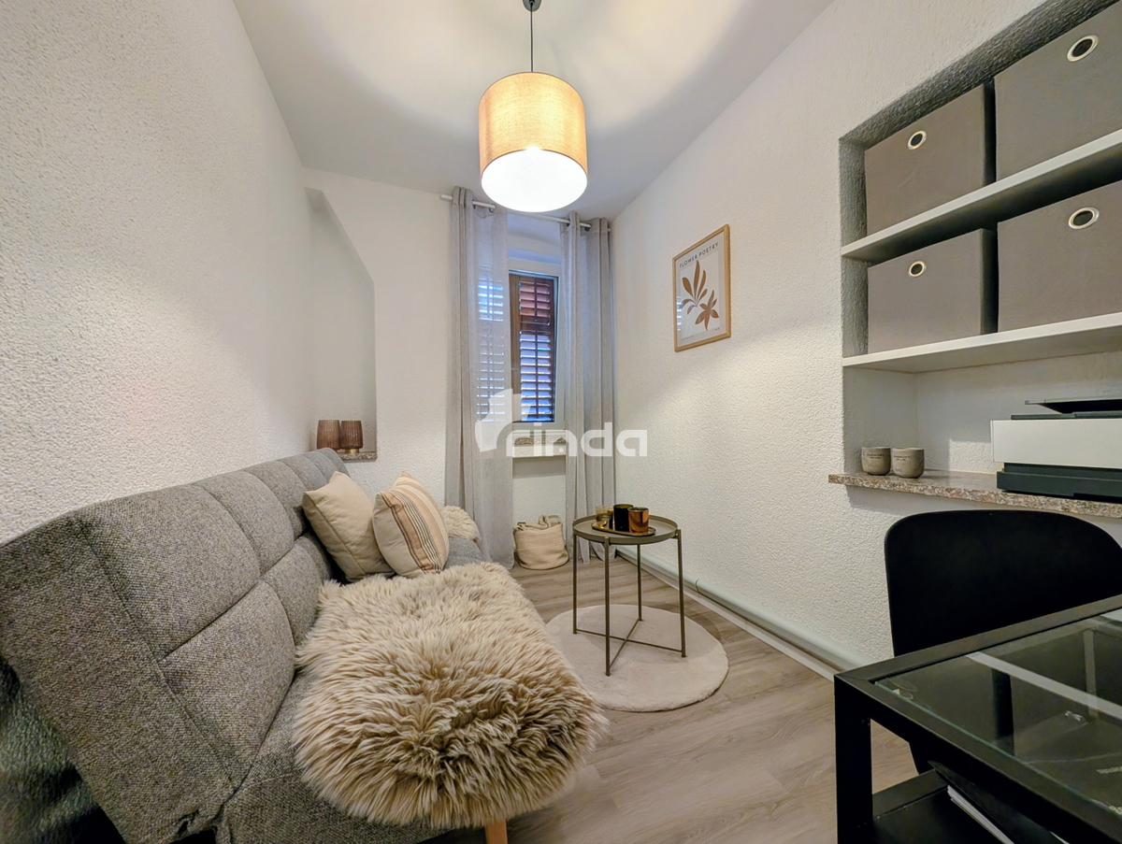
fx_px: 389
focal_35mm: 12
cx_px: 561
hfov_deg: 110.5
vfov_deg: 94.6
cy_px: 422
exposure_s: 1/23.8
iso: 114
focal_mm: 2.02
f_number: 1.7
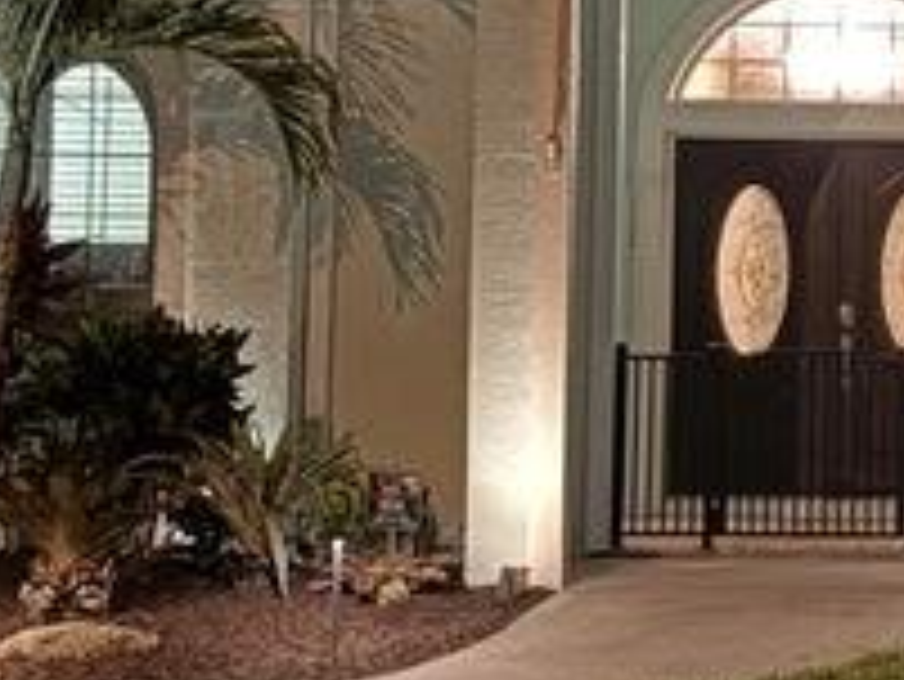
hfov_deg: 18.3
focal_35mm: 102
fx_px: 2665
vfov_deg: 14.5
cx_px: 1068
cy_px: 198
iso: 1000
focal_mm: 6.76
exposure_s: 1/12
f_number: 1.78
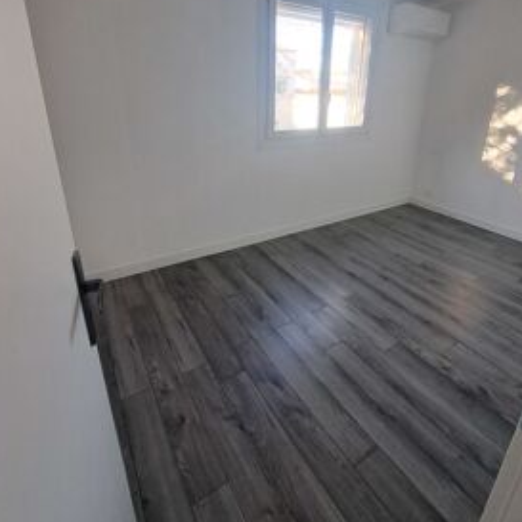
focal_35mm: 18
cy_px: 196
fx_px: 307
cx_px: 283
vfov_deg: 79.3
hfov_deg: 80.6
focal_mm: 1.74
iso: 80
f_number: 2.2
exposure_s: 1/50
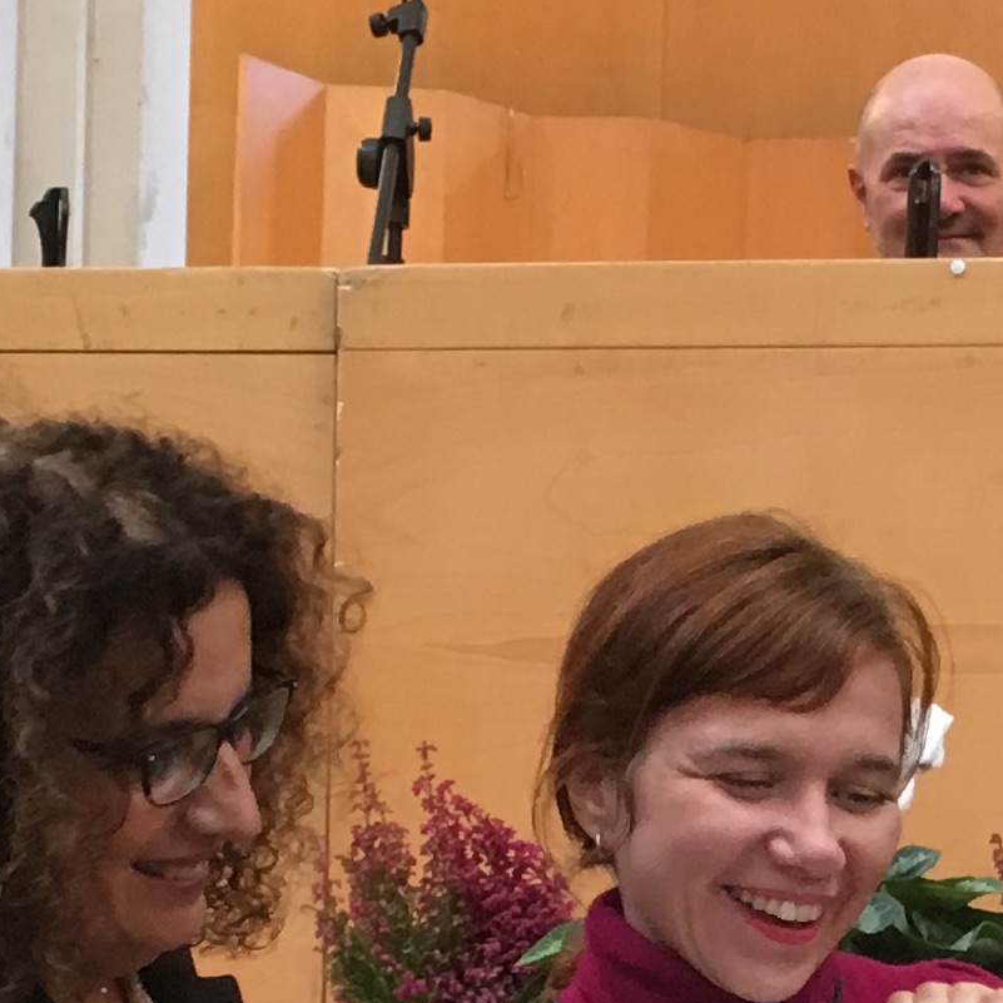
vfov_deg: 13.2
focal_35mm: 129
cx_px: 1013
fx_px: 4229
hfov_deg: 13.3
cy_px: 1129
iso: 160
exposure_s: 1/33
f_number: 2.2
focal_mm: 4.15
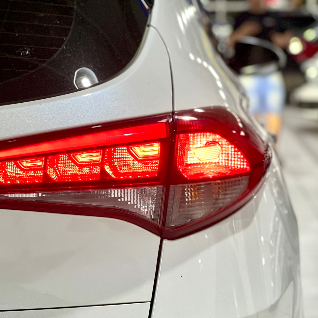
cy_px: 169
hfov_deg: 17.9
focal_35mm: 97
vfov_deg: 17.9
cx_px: 144
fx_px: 1008
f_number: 2.8
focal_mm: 9
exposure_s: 1/40
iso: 160
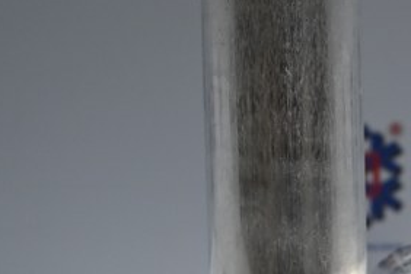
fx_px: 1530
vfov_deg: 10.2
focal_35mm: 134
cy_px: 216
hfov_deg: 15.2
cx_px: 335
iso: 1000
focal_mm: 42
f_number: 5.6
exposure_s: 1/125
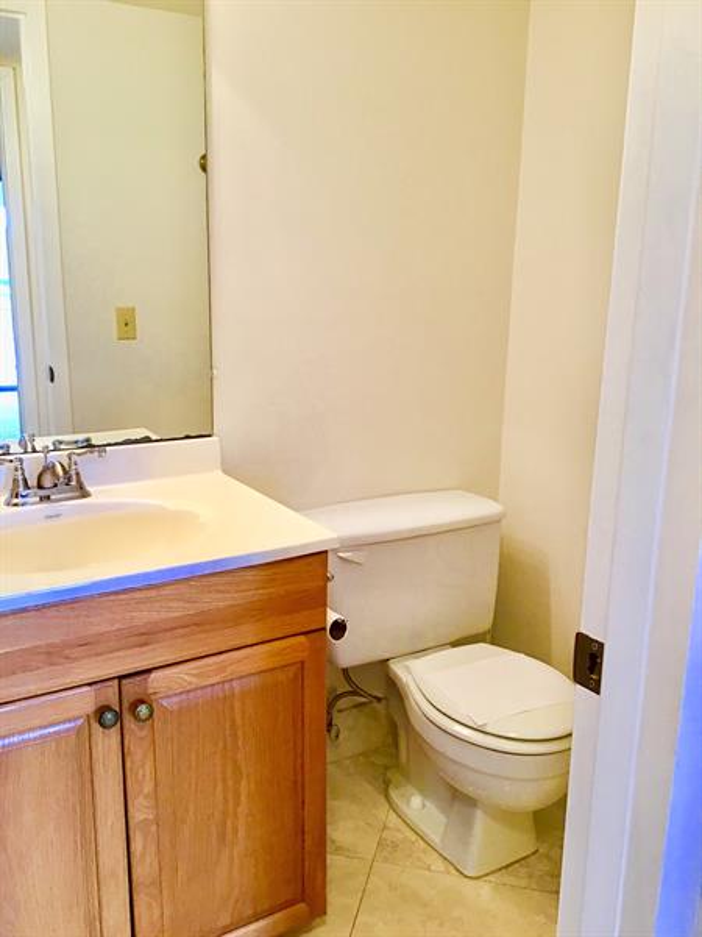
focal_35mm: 31
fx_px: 838
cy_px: 468
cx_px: 351
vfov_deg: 58.4
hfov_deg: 45.4
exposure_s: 1/30
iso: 50
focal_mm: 3.3
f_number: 2.4
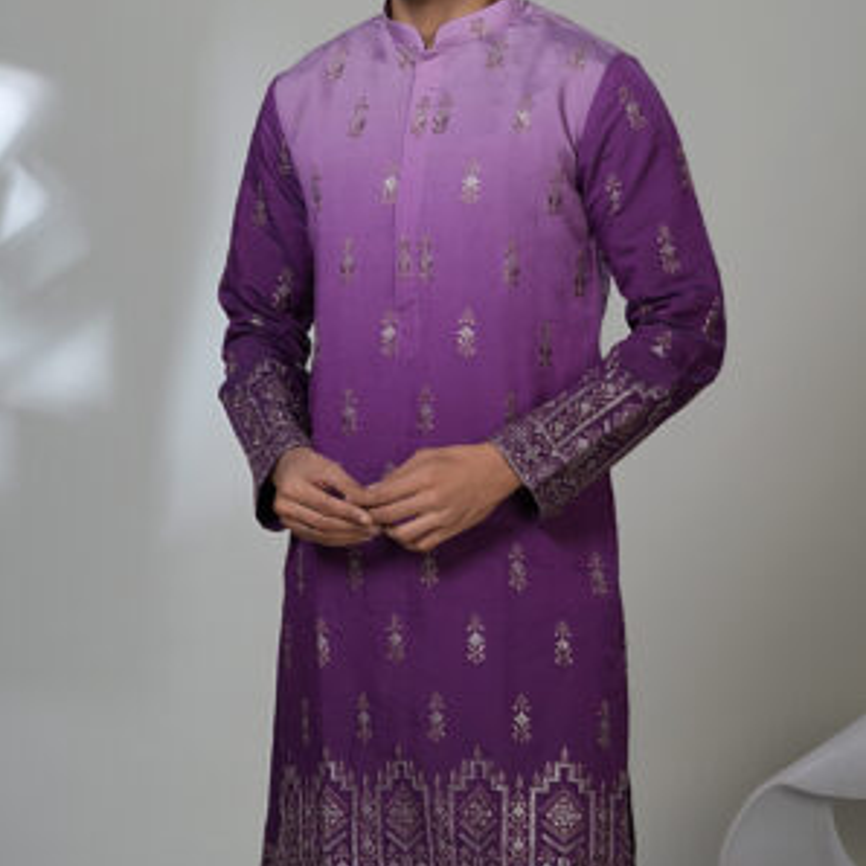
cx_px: 433
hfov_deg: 10.7
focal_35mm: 163
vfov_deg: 10.7
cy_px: 346
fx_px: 4614
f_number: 9
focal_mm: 85
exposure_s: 1/160
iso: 125
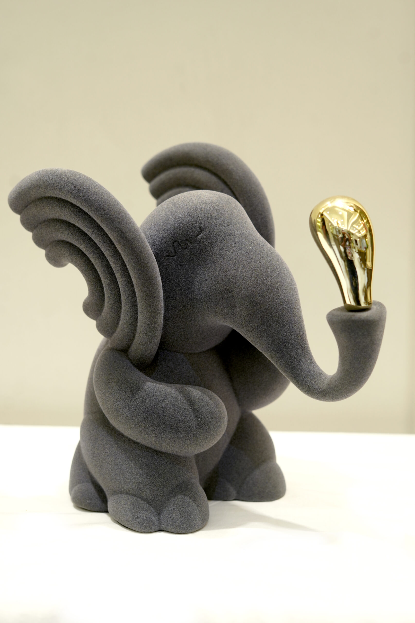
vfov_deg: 39.6
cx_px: 208
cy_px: 312
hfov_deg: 27.0
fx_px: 864
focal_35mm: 50
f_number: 3.5
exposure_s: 1/60
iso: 400
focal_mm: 50
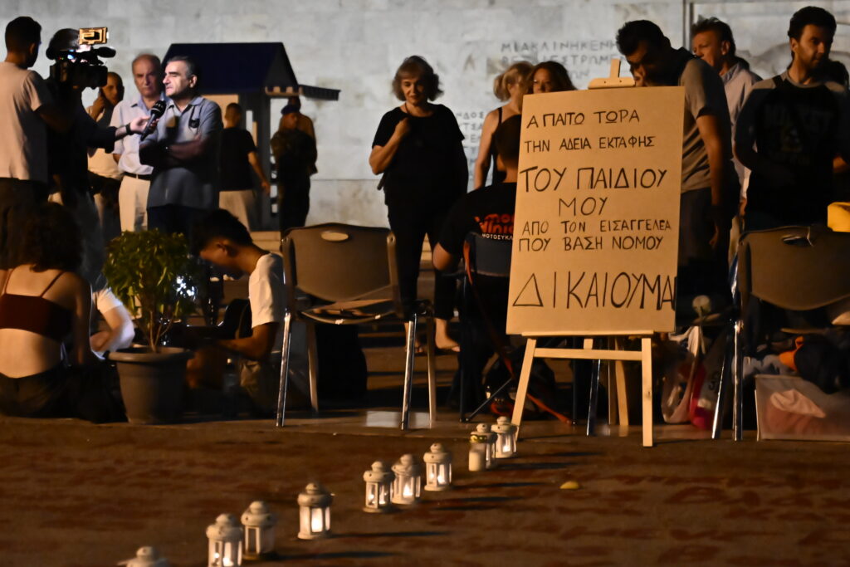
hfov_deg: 19.5
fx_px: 2479
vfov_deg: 13.0
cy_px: 284
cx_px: 425
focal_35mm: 105
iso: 8000
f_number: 4
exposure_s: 1/160
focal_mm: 70
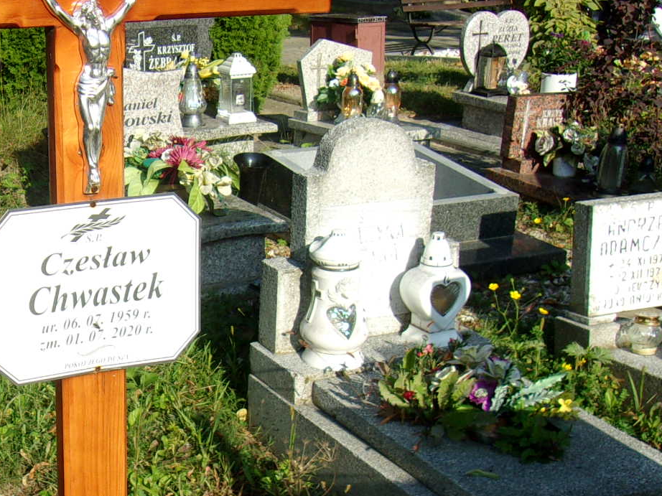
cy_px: 300
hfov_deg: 30.9
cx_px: 82
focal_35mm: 60
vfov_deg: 24.4
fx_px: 1147
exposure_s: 1/70
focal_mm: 4.9
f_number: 10.4
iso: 80
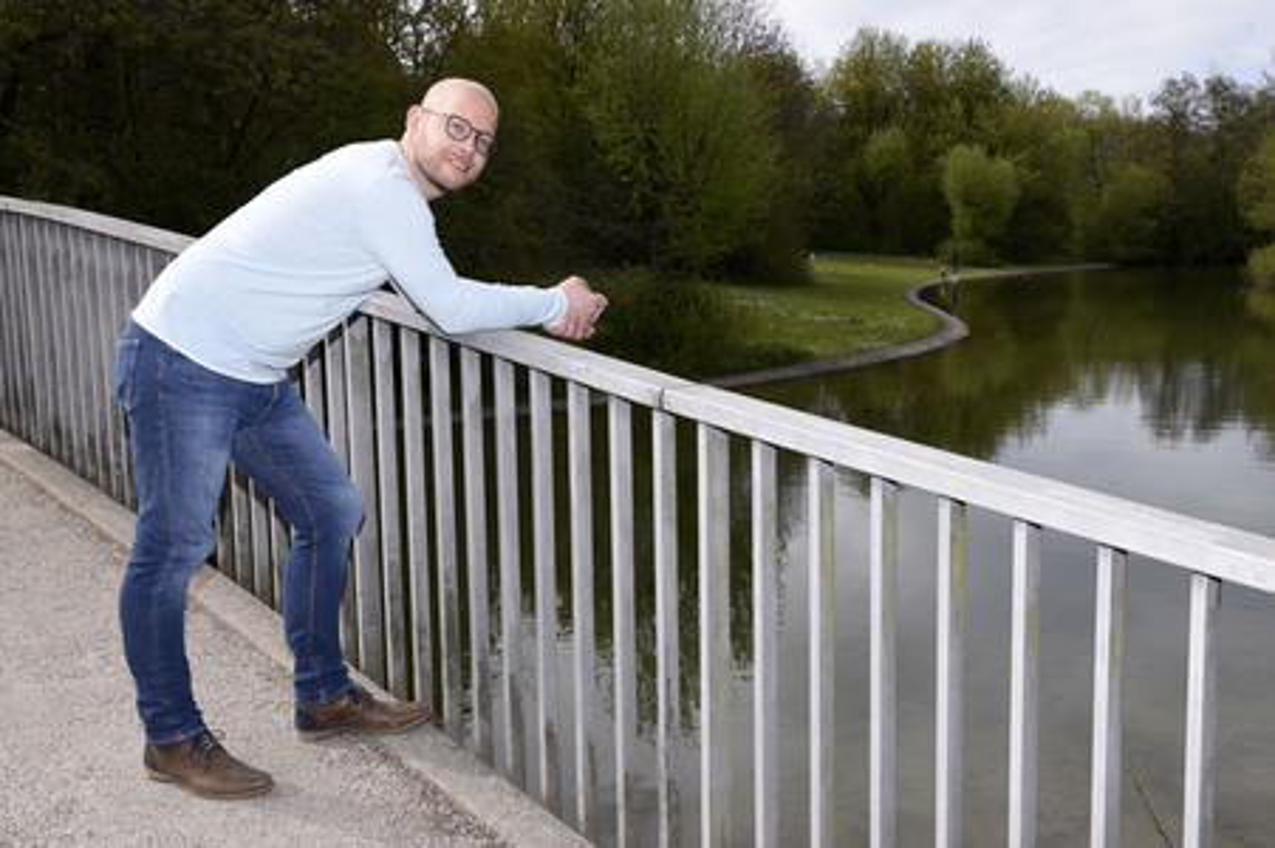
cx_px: 638
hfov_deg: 55.8
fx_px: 1203
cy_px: 424
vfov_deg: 38.8
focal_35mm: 34
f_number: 10
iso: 160
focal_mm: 34
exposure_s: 1/160
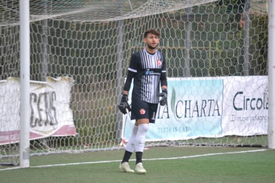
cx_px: 138
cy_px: 92
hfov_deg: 6.9
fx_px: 2291
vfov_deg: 4.6
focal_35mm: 300
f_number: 5.6
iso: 640
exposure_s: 1/500
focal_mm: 200
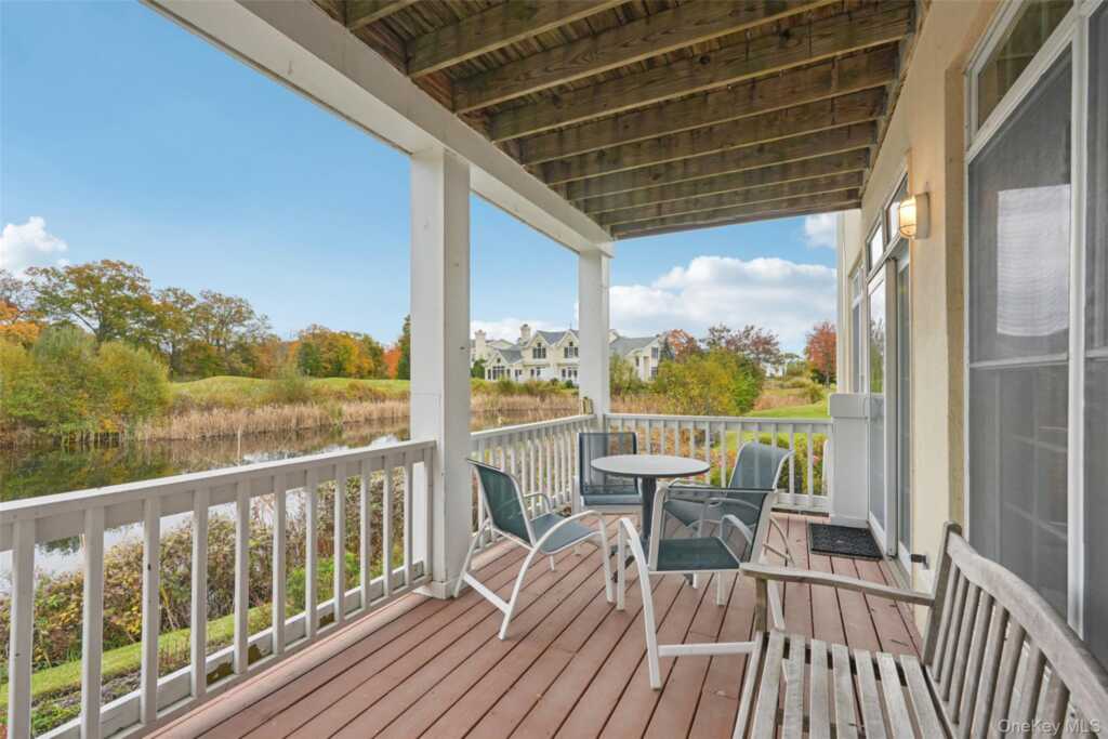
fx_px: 492
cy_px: 370
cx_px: 554
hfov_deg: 96.7
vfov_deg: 73.8
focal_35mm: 16
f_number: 9
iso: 100
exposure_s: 1/30
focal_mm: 16
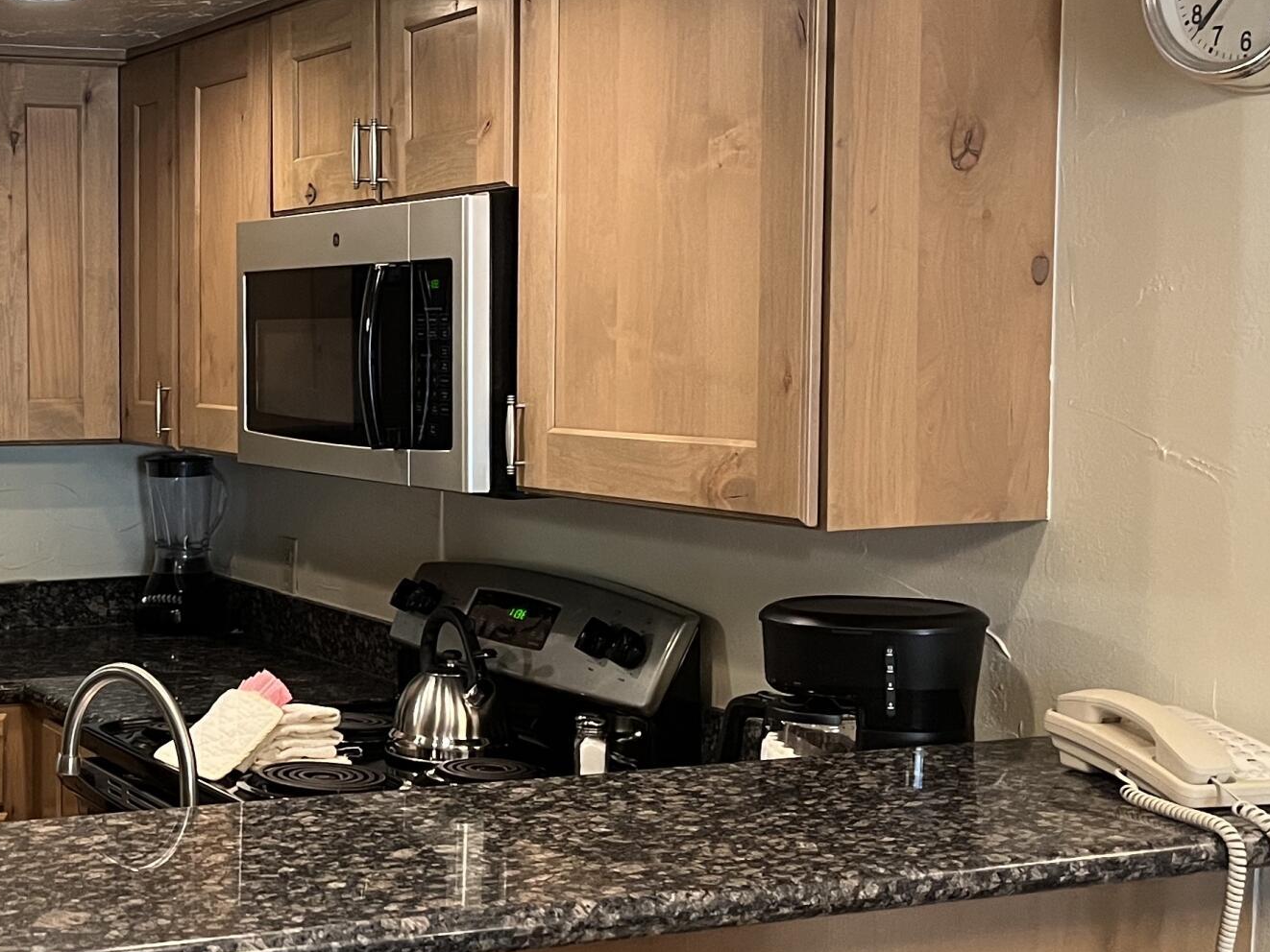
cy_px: 506
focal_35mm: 59
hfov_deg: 31.0
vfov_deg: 24.8
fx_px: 2165
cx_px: 88
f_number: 1.6
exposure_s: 1/60
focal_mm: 5.1
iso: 320
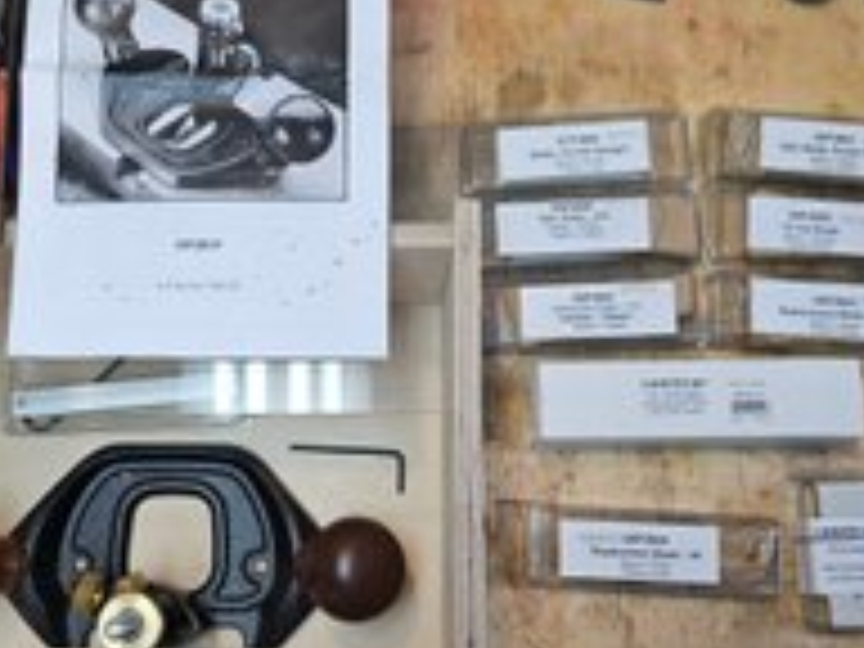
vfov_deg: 35.1
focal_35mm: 41
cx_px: 385
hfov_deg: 45.7
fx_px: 1023
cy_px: 344
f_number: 1.7
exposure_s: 1/120
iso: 80
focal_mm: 6.3
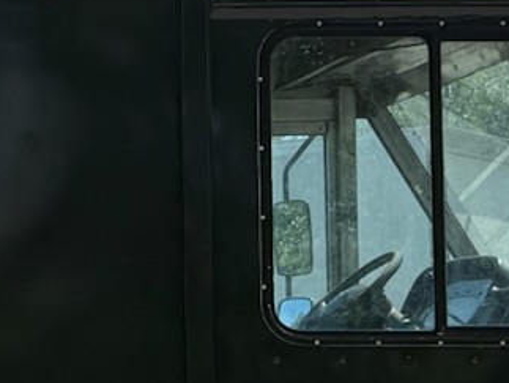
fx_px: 2238
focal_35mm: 152
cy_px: 266
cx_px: -383
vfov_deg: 9.8
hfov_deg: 12.0
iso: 80
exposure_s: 1/3584
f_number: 1.78
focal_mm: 6.76
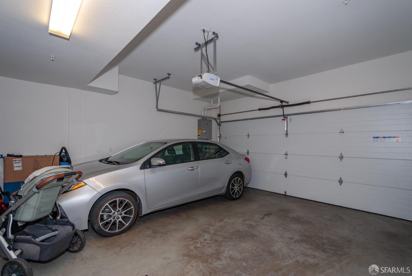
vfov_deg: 77.5
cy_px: 138
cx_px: 206
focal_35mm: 15
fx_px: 172
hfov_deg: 100.3
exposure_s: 1/60
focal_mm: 10
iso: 200
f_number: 4
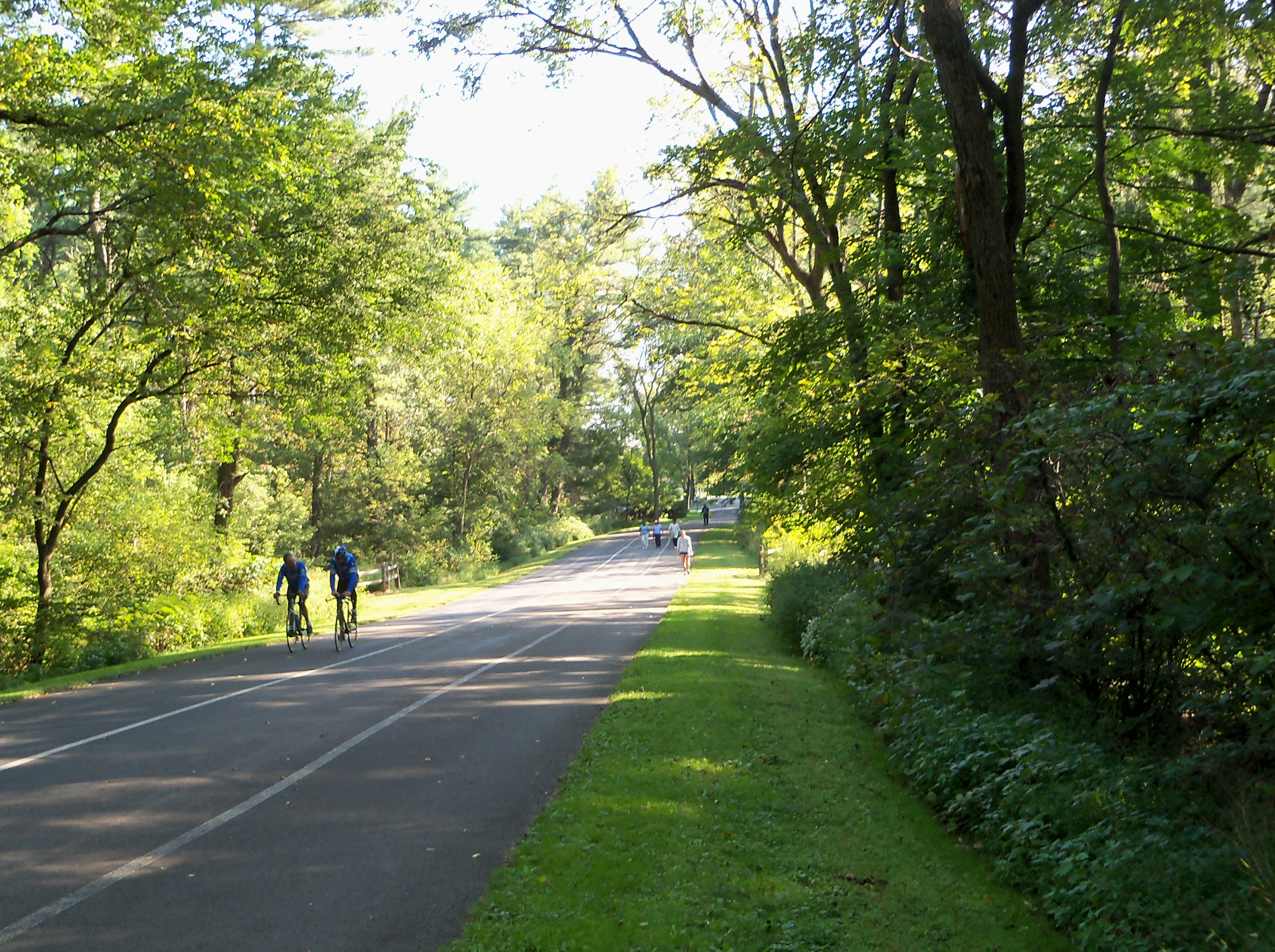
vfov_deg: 33.4
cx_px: 501
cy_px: 581
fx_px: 1581
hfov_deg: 43.7
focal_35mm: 43
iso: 80
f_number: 3.5
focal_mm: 6.2
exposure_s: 1/50
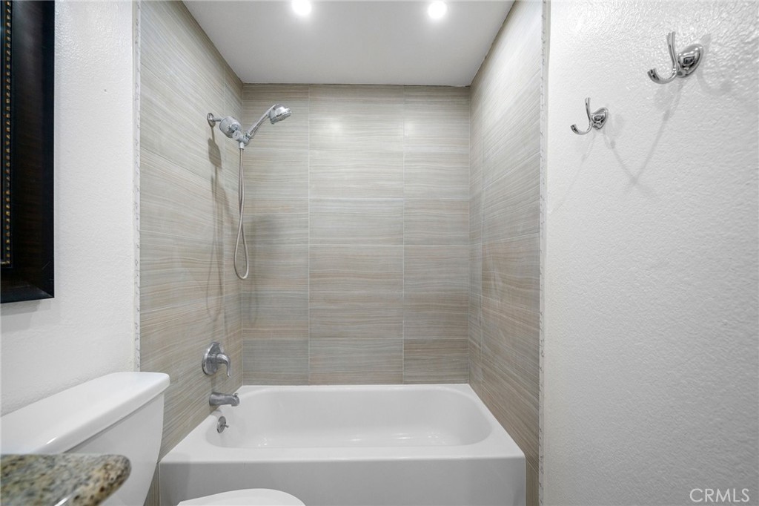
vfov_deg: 85.4
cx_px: 380
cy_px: 253
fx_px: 274
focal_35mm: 13
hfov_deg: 108.3
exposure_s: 1/60
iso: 640
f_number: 5
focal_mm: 13
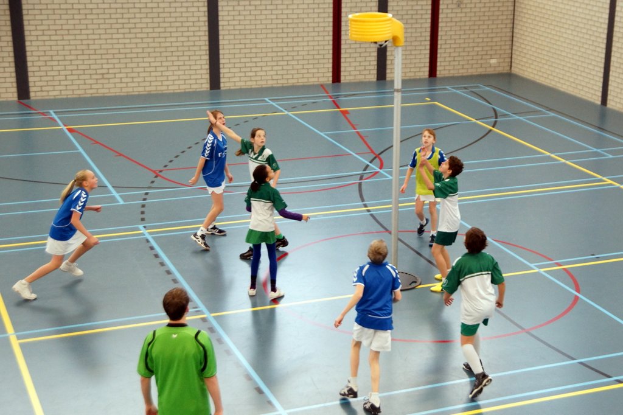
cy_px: 208
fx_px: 908
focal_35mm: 52
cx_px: 312
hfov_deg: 37.9
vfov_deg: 25.7
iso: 1000
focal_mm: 35
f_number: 3.2
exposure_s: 1/200
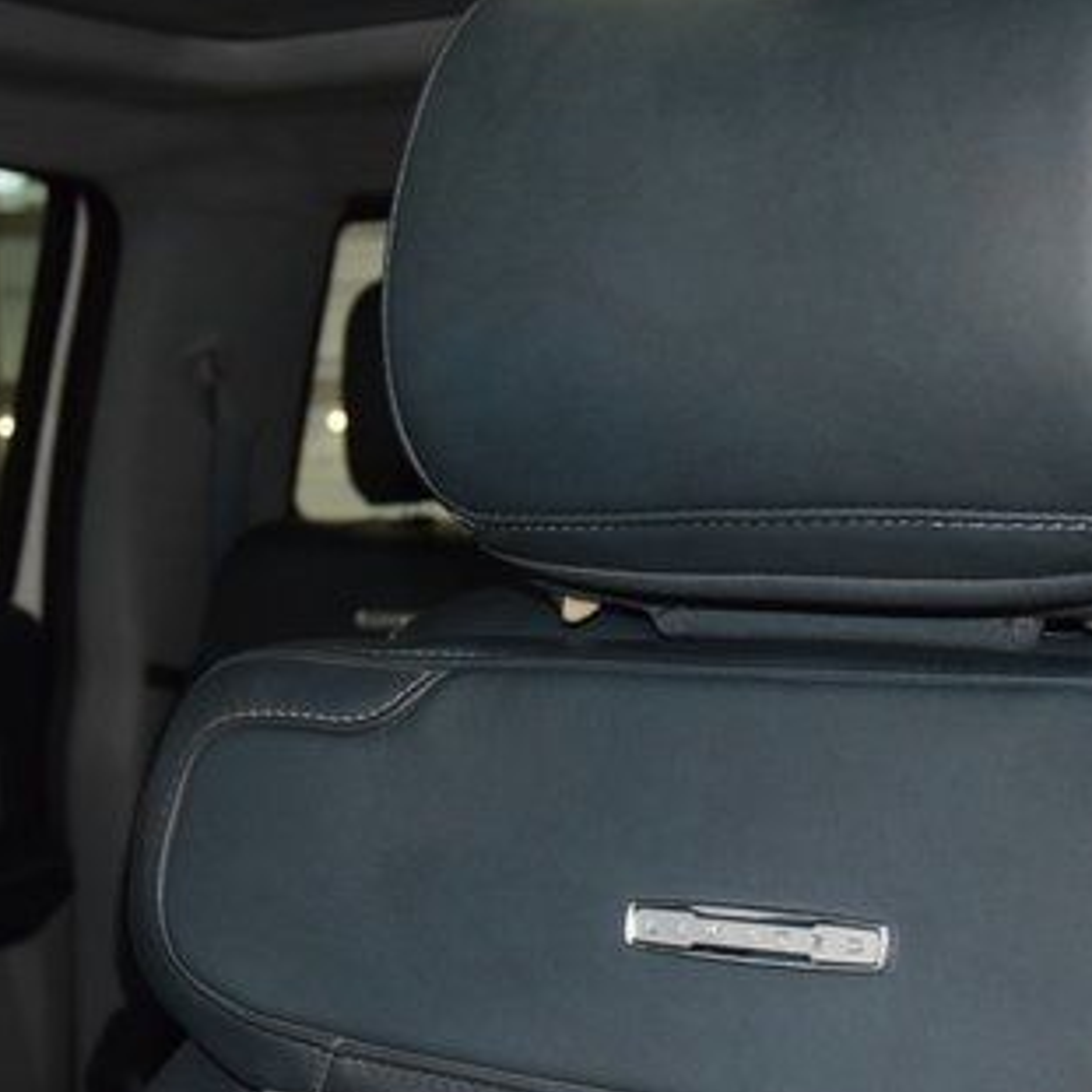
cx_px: 755
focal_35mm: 63
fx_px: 2248
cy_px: 606
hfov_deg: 27.1
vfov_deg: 27.3
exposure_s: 1/125
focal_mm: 24
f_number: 3.8
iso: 2000
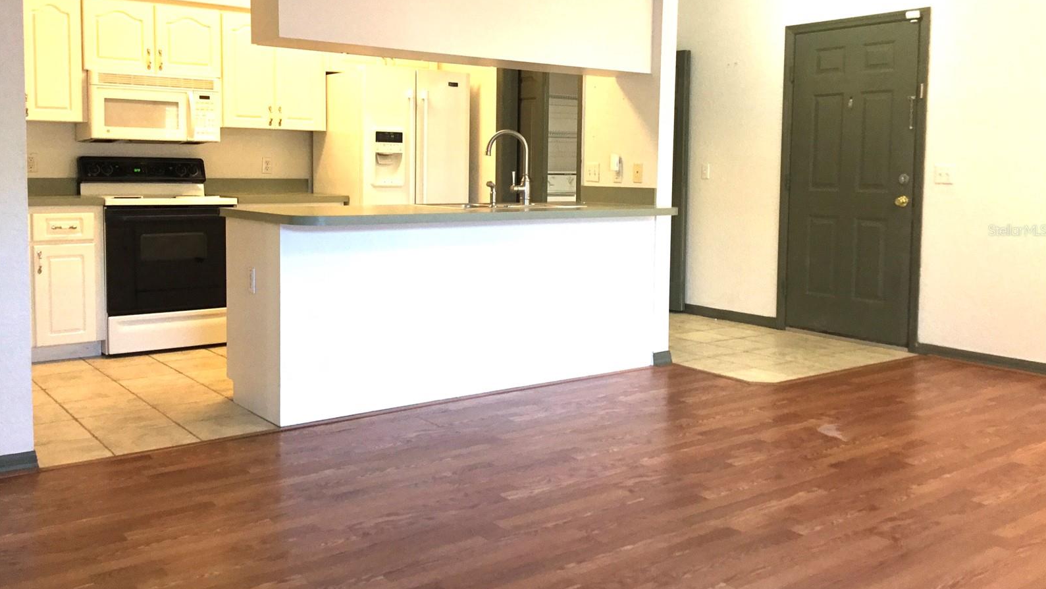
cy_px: 230
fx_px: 943
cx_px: 524
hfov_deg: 58.0
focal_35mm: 34
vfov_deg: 34.5
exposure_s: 1/30
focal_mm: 3.3
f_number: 2.4
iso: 125
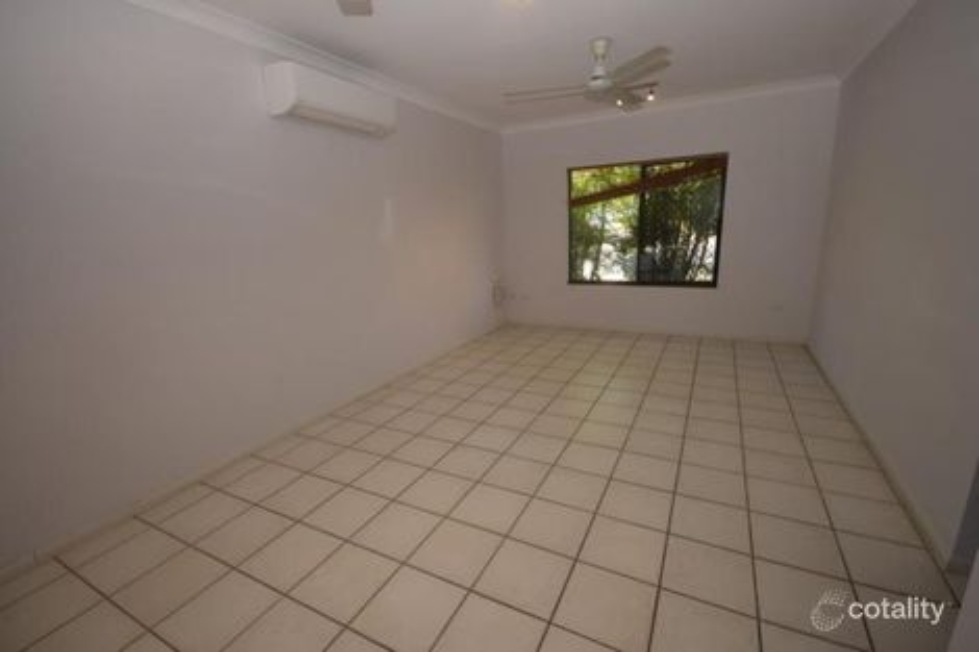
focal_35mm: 15
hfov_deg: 100.4
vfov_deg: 77.3
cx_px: 490
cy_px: 326
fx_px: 408
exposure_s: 1/60
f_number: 4
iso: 100
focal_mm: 10
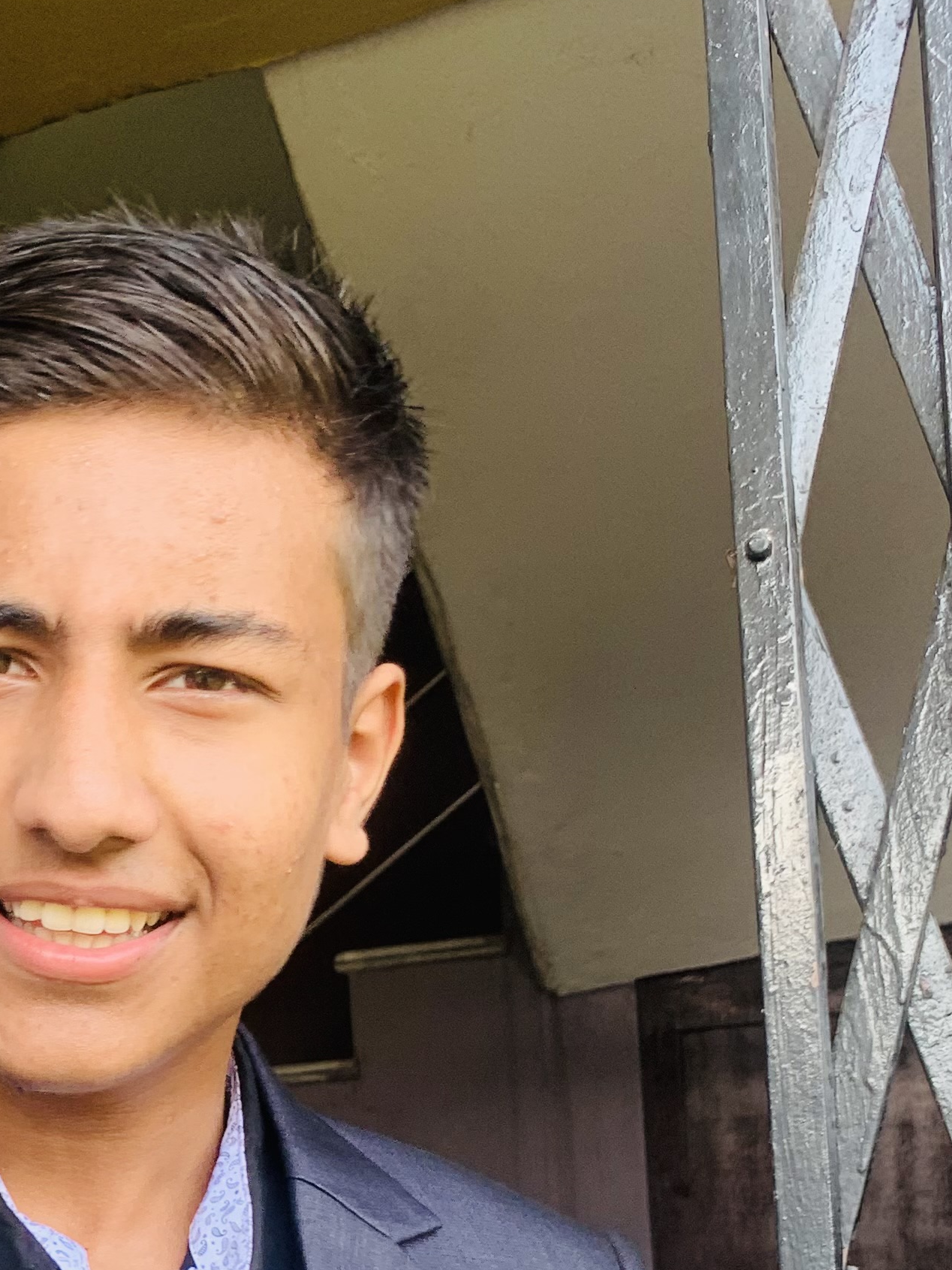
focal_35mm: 62
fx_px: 2274
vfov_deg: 29.4
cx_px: -107
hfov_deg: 22.3
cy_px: 1227
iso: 40
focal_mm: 4.25
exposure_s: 1/122
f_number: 1.8
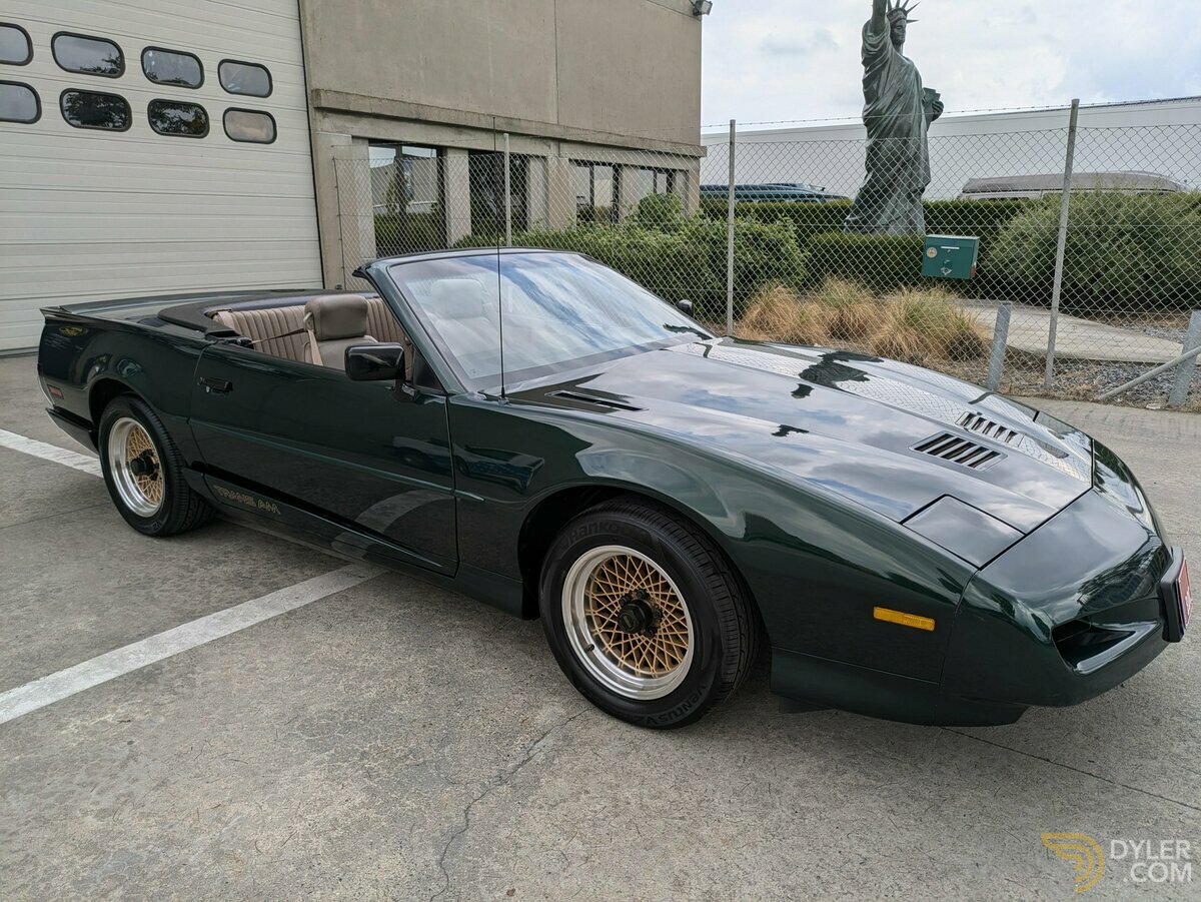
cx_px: 600
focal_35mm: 25
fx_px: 868
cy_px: 451
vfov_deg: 54.9
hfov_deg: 69.4
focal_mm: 5.43
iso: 44
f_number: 1.89
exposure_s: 1/1110
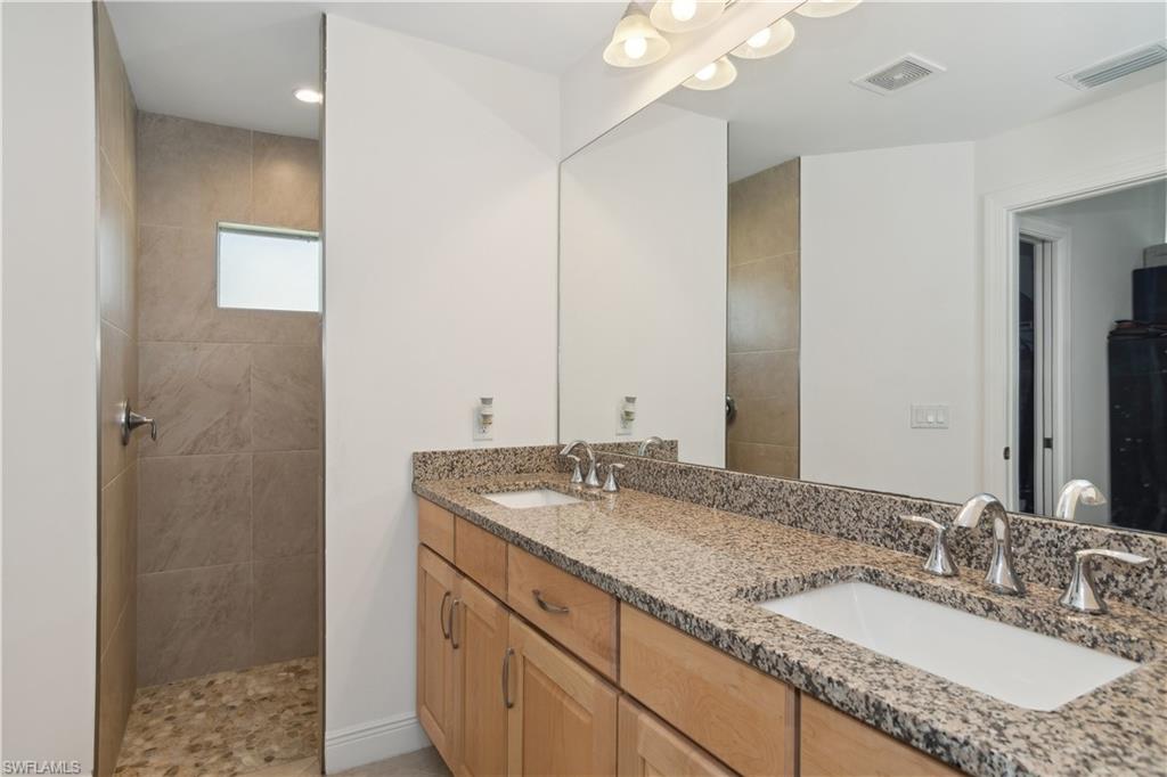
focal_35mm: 18
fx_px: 583
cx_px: 584
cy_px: 388
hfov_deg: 90.0
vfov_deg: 67.3
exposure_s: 1/60
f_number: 8
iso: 200
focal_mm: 12
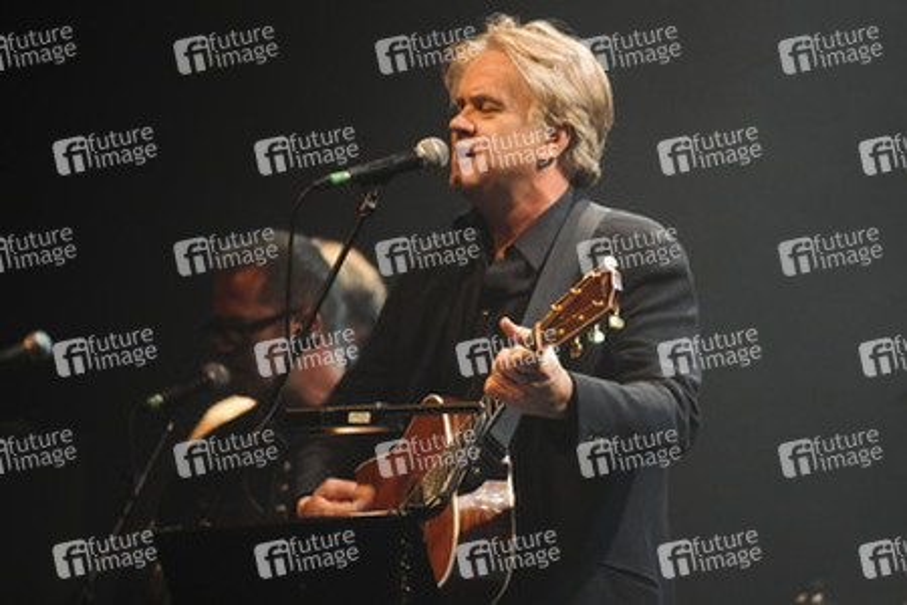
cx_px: 454
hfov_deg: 6.9
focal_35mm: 300
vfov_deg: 4.6
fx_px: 7558
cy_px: 302
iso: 1250
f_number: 2.8
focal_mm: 200
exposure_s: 1/160
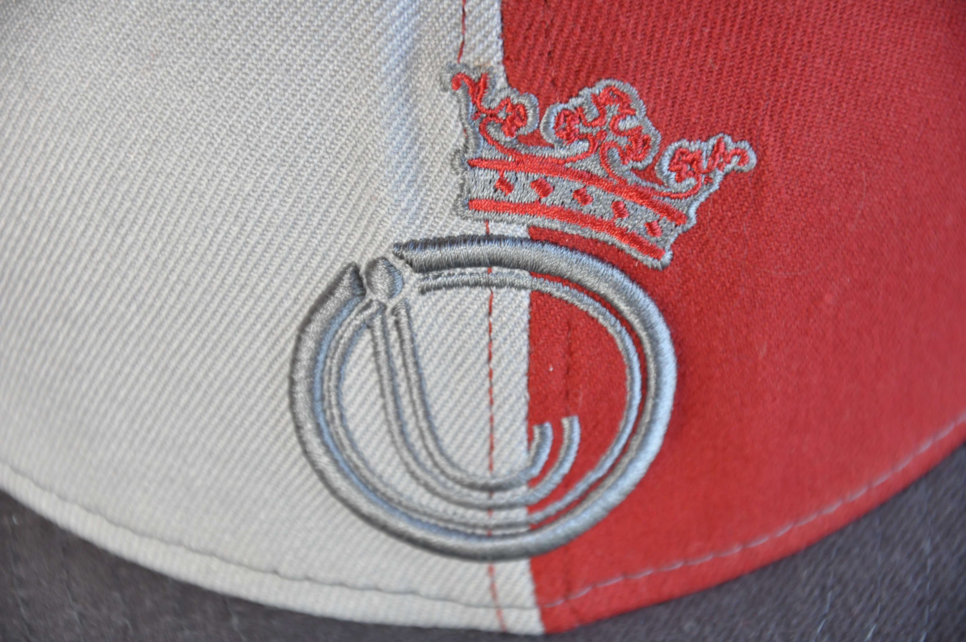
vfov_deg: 8.7
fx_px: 4221
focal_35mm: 158
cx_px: 483
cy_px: 321
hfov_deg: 13.1
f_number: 5.6
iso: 800
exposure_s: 1/60
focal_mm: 105
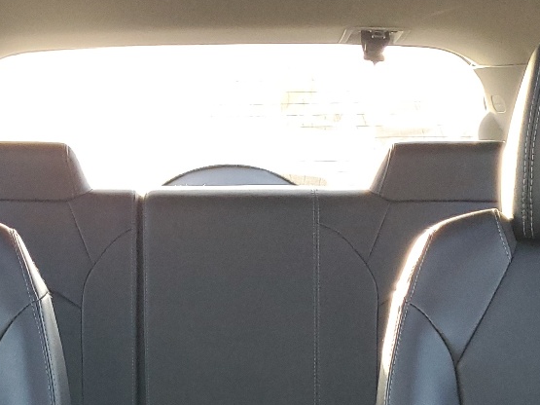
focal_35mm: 75
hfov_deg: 25.9
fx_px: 1170
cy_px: 564
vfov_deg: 18.0
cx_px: 218
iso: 160
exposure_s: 1/60.2
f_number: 1.5
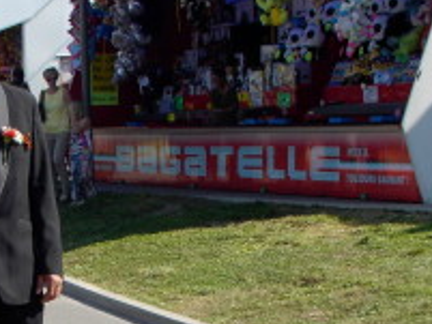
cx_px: 2
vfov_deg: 12.6
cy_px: 309
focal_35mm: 117
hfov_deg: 16.5
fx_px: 1461
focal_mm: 7.5
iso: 70
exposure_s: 1/200
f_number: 5
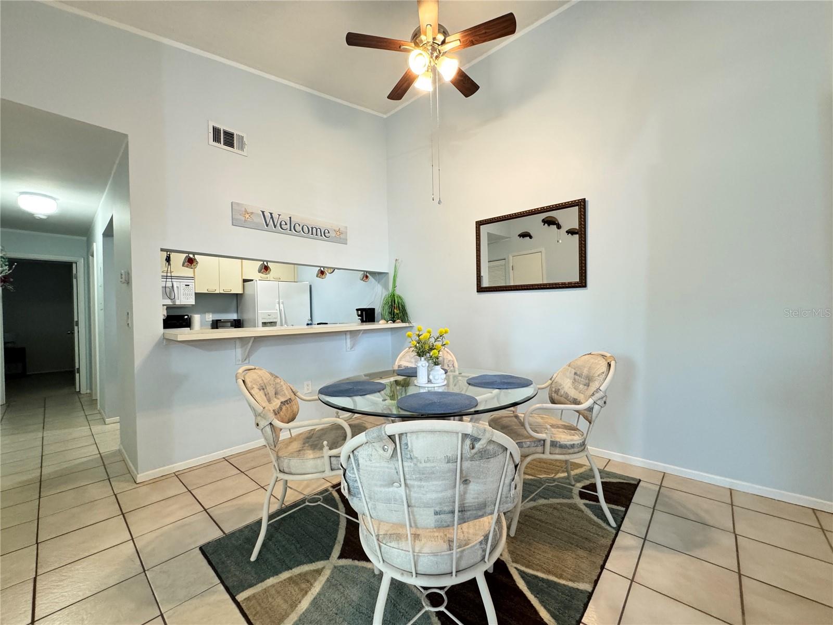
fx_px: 337
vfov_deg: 85.7
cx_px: 416
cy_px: 312
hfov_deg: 102.1
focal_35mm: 14
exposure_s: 1/60
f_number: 2.2
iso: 320
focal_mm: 2.22
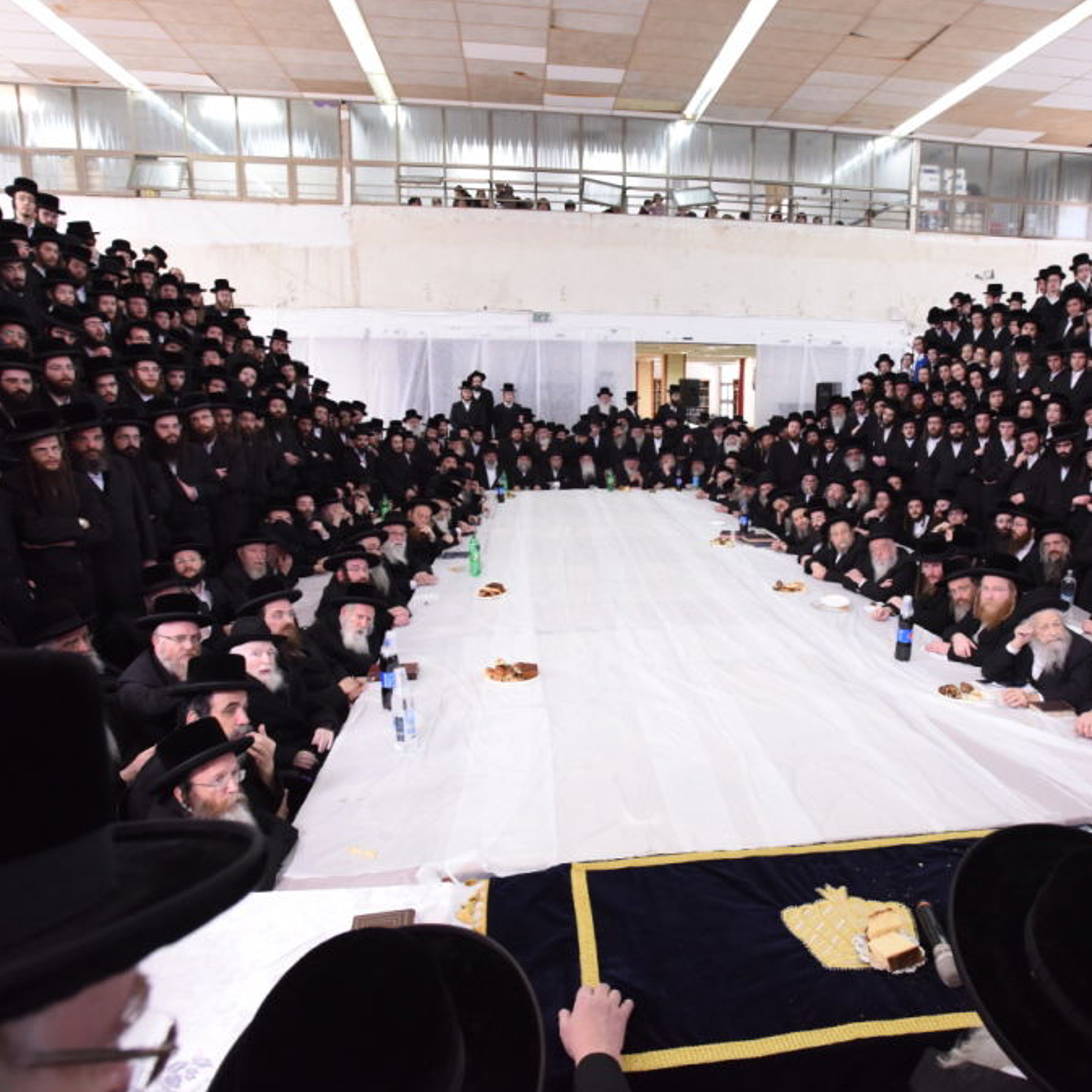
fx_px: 785
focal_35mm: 22
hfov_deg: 69.1
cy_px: 548
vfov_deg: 69.6
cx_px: 644
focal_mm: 17
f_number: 6.3
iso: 2500
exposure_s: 1/125
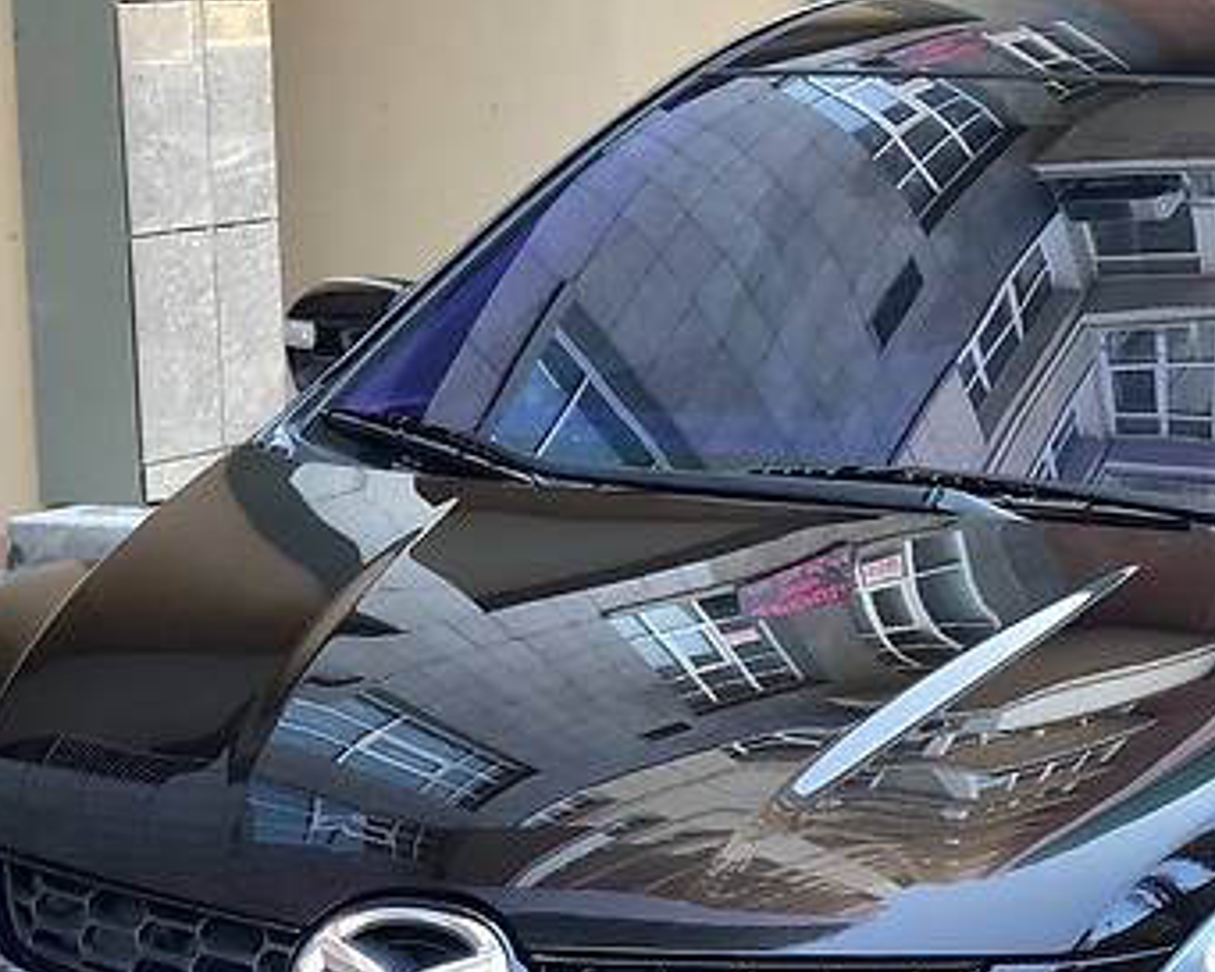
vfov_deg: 12.9
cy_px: 887
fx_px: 4280
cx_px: 987
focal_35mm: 119
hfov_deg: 16.0
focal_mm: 6
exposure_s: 1/50
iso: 50
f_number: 2.4
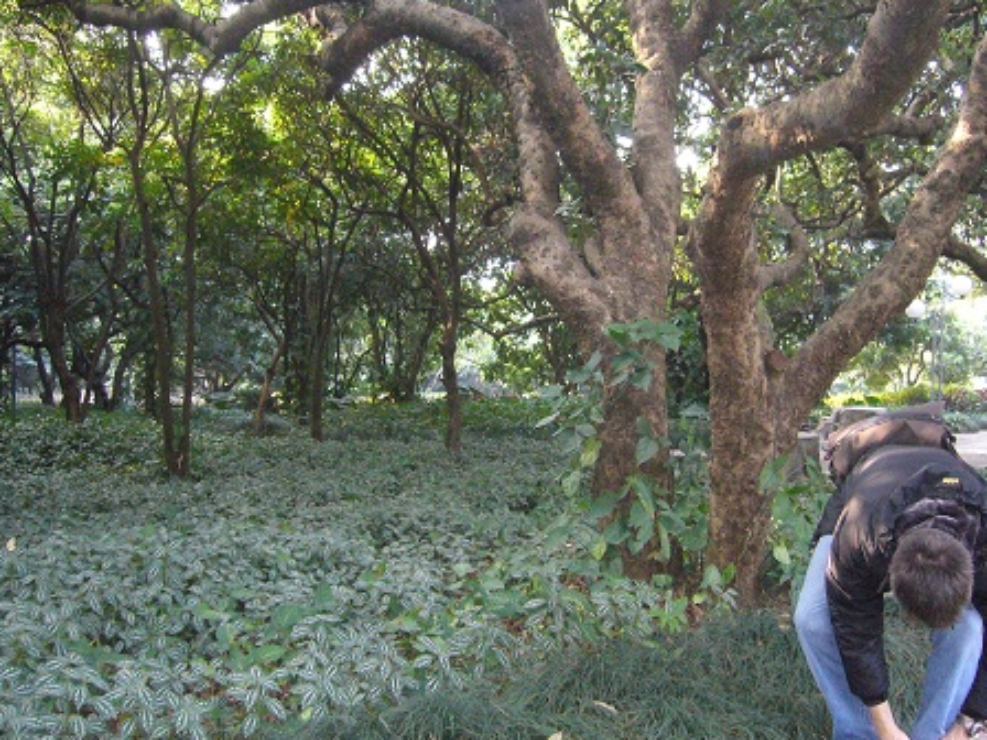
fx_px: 1141
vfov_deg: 36.0
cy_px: 381
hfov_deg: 46.8
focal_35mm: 40
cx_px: 502
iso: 400
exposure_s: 1/60
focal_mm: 5.8
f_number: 2.8
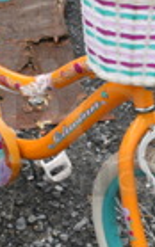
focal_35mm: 95
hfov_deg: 13.8
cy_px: 123
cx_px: 93
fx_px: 641
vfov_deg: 21.9
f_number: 6.3
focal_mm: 18
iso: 100
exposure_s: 1/160
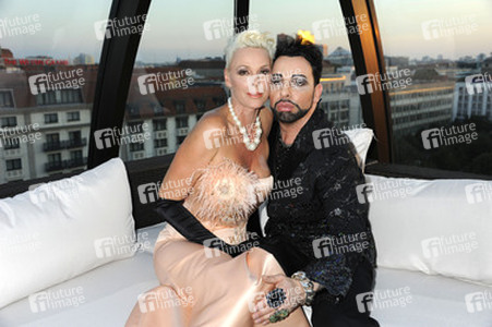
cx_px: 246
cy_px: 164
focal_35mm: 38
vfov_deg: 35.0
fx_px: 519
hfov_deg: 50.7
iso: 640
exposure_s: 1/160
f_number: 5.6
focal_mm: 38
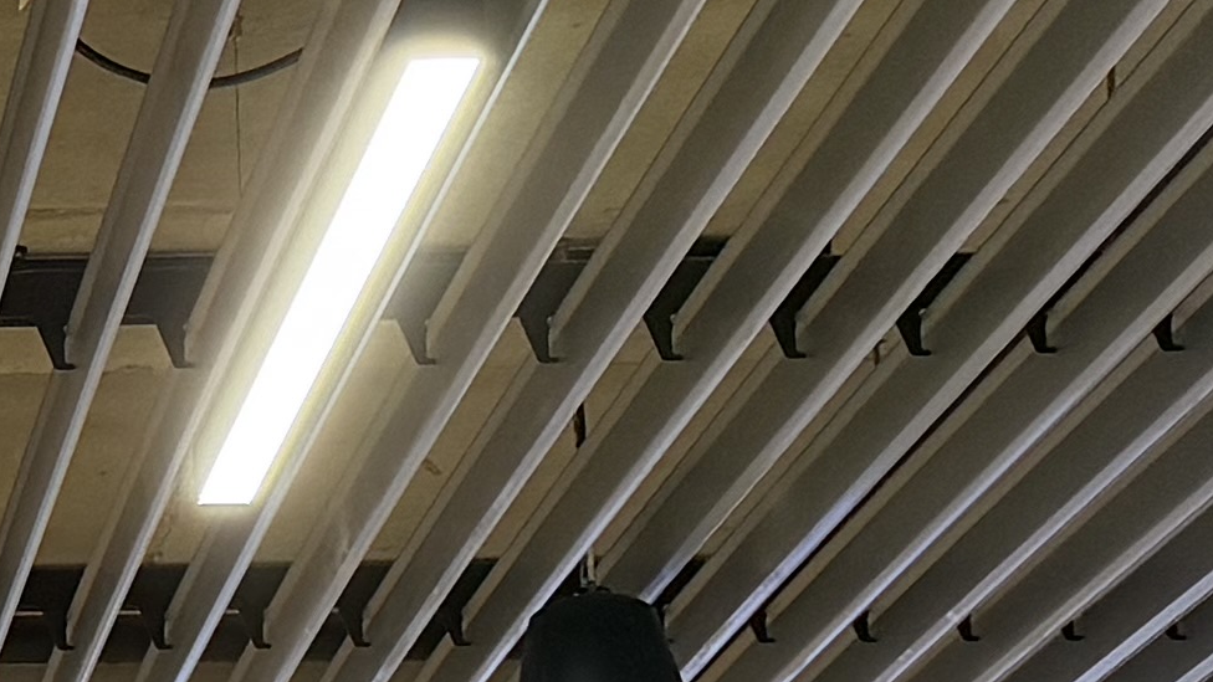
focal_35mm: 153
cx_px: -712
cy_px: 604
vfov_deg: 7.9
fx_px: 4921
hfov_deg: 13.1
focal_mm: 6.76
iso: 250
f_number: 1.78
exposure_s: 1/60
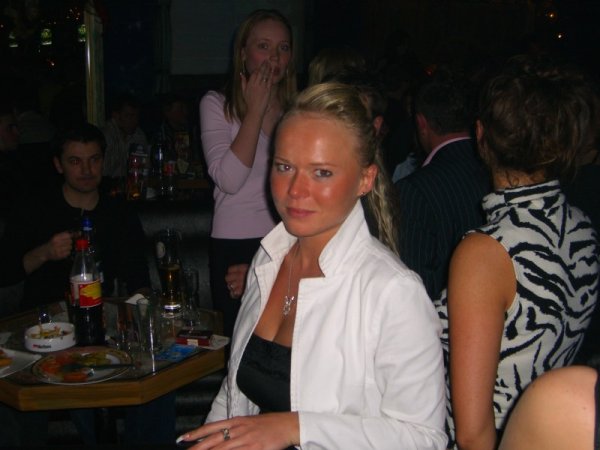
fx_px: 797
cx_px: 300
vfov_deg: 31.5
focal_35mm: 46
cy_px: 225
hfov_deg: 41.2
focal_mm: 9.5
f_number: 3.1
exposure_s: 1/60
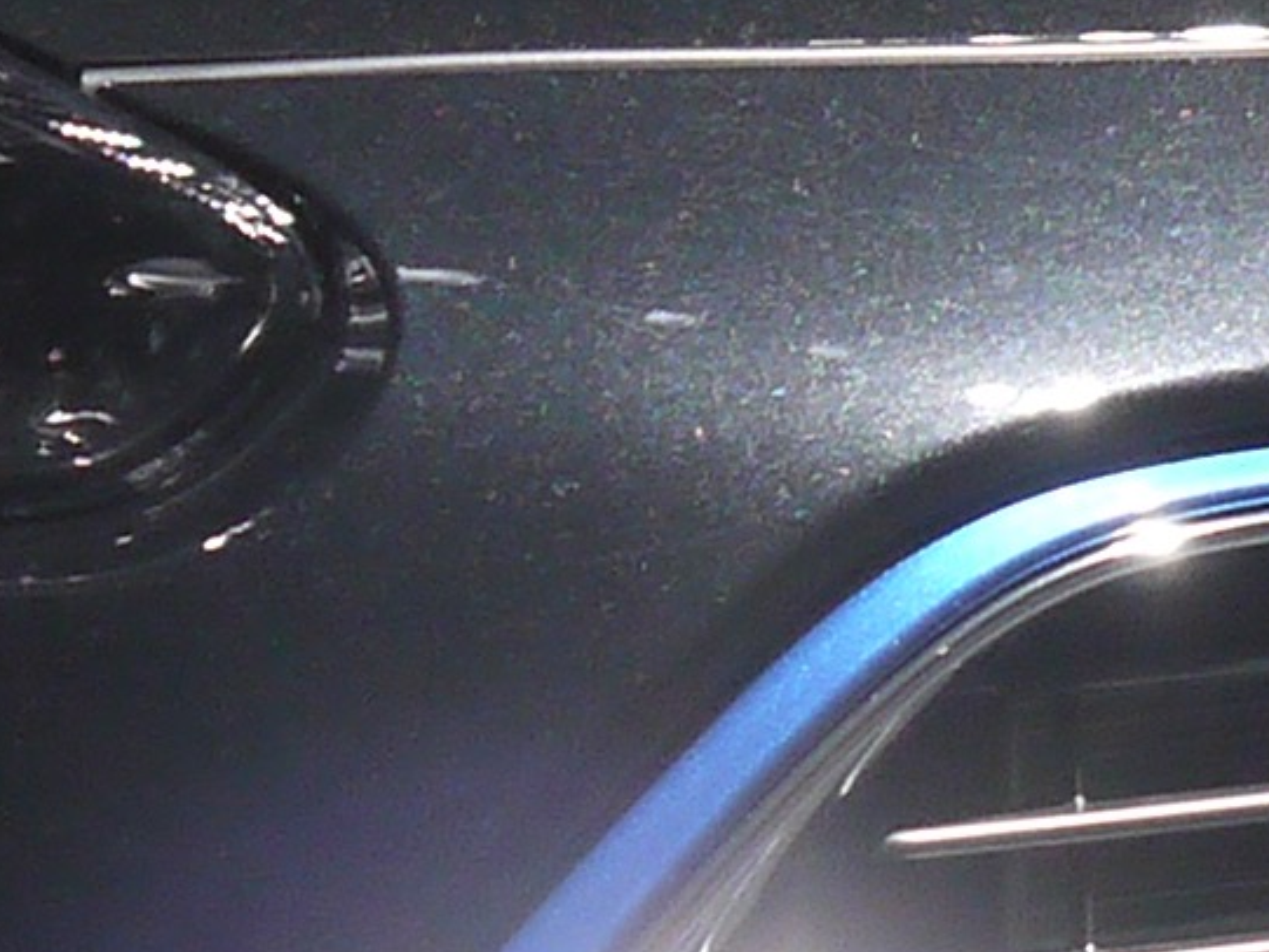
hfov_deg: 9.2
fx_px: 7590
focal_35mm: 207
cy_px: 685
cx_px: 2238
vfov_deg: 7.2
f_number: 3.5
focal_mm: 14
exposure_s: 1/20
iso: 400
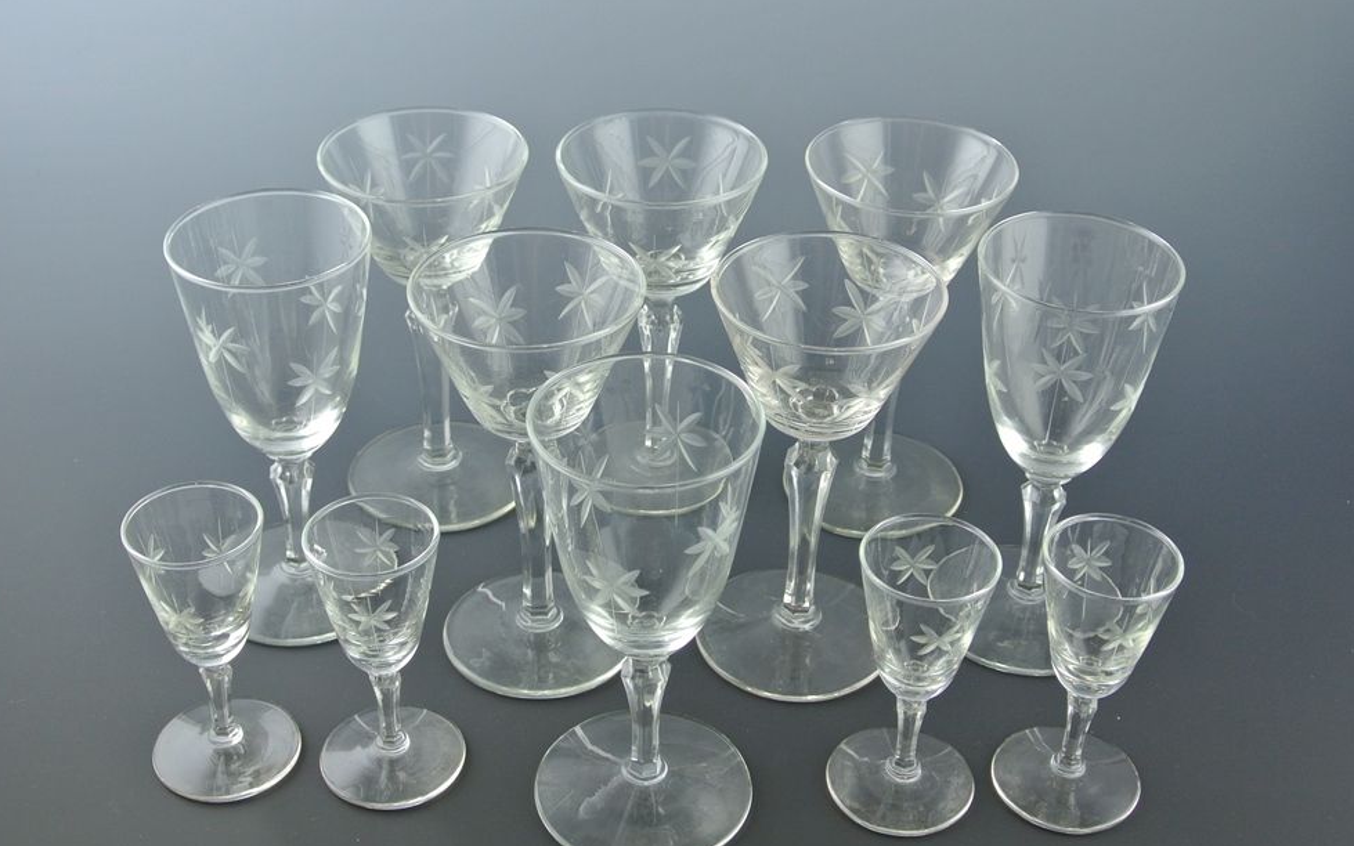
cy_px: 454
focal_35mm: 49
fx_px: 1808
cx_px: 676
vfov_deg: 26.3
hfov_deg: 41.1
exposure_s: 1/80
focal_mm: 17.5
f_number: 4.5
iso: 400
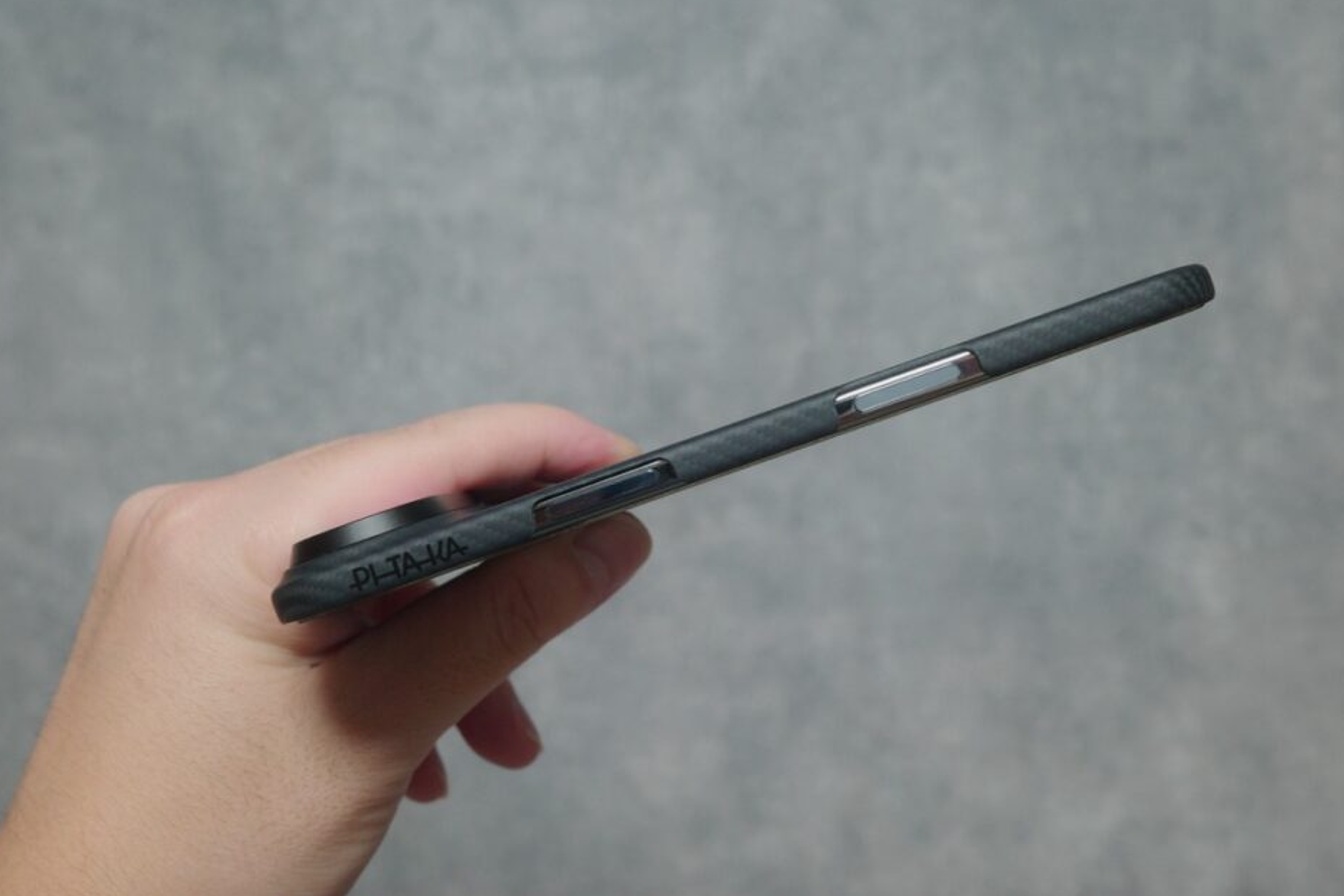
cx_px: 706
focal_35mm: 44
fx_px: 1643
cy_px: 413
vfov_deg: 30.5
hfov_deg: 44.5
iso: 1000
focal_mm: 26
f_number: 5.6
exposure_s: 1/30
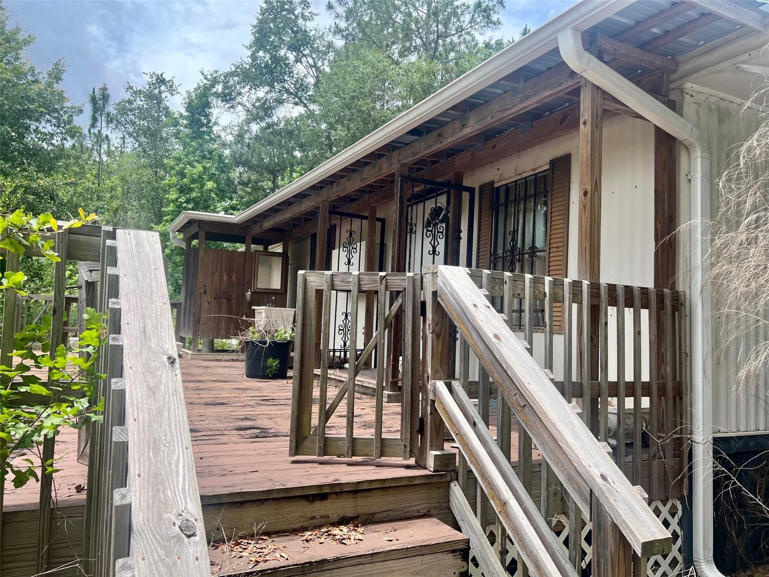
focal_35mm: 26
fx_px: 578
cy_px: 288
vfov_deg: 53.1
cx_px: 384
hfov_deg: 67.3
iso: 50
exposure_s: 1/1575
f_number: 1.5
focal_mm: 5.7
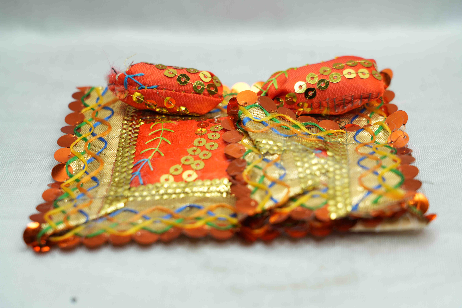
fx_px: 873
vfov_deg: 20.0
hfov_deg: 29.7
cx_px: 231
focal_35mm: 68
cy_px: 154
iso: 250
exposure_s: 1/80
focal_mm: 68
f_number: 6.3
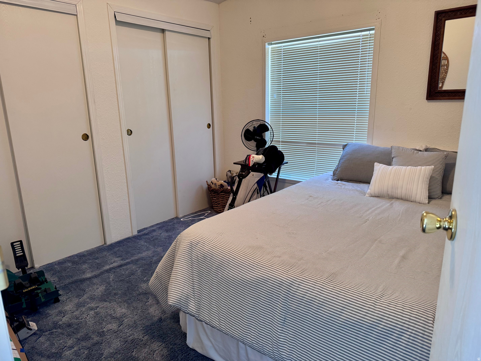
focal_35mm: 24
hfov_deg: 71.6
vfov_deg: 56.8
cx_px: 240
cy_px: 180
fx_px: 333
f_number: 1.78
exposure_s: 1/120
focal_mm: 6.76
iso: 200
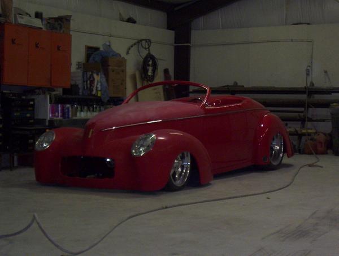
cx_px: 170
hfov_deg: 30.2
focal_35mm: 64
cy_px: 128
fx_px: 628
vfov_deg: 23.0
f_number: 3.54
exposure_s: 1/46.6
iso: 140
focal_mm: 9.98
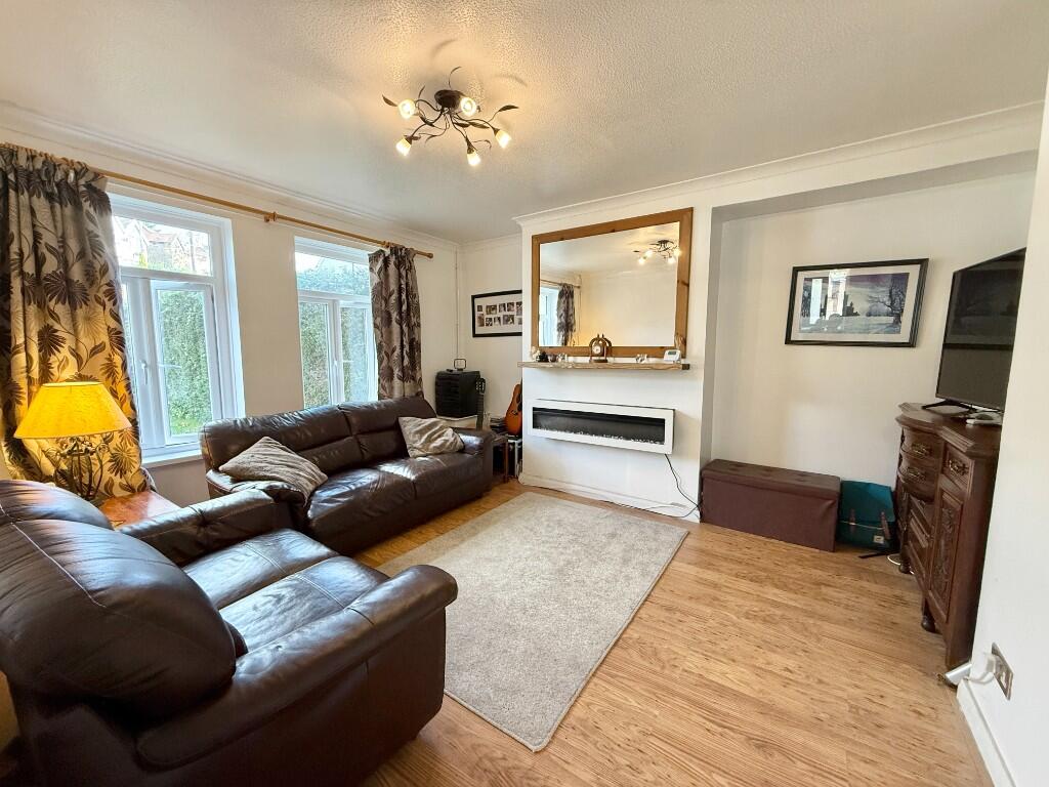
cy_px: 394
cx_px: 524
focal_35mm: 14
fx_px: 424
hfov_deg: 102.1
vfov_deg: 85.7
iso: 320
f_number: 2.2
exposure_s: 1/100
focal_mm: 2.22
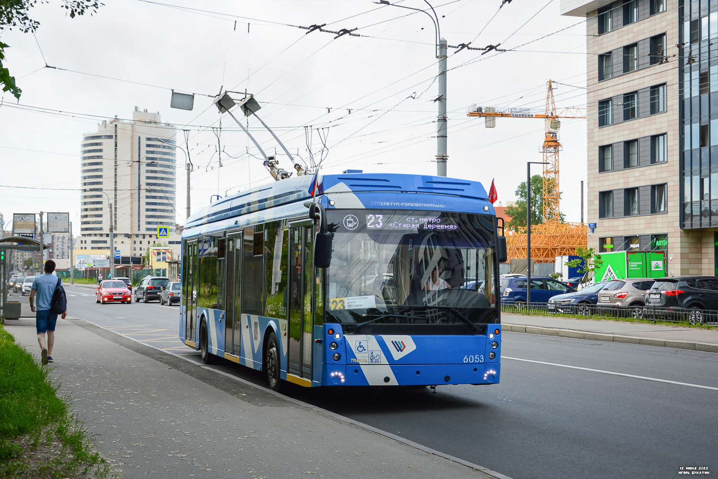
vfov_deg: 25.8
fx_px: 1047
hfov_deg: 37.9
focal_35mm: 52
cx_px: 359
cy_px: 240
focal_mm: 35
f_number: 5.6
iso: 200
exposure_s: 1/250
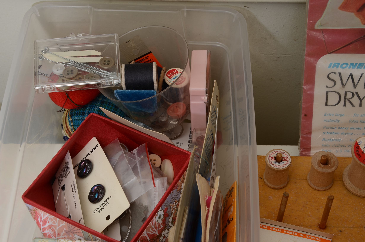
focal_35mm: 75
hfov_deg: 27.0
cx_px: 182
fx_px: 759
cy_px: 121
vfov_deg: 18.1
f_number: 10
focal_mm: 50
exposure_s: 1/60
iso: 100
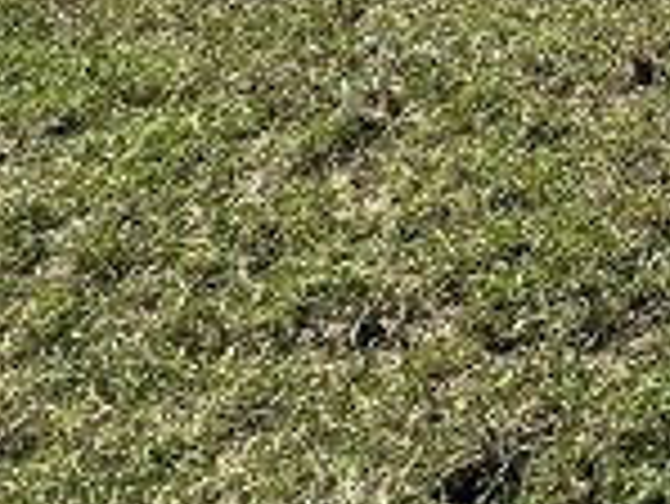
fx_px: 1860
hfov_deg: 15.6
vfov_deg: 12.9
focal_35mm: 96
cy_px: -585
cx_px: 1398
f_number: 2.2
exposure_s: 1/1618
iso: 50
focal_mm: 2.22
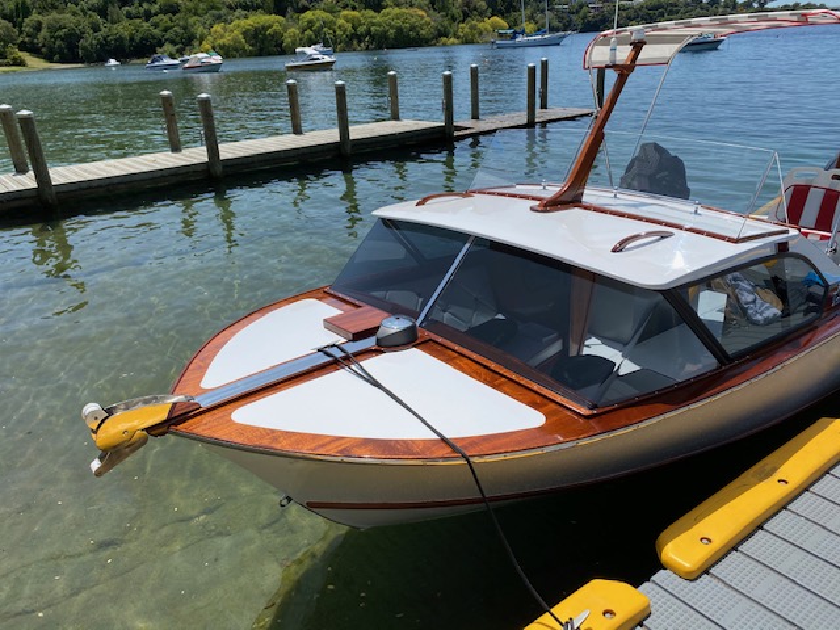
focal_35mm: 26
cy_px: 315
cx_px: 420
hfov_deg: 67.3
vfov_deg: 53.1
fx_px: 631
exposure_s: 1/4000
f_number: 1.8
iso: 32
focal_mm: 4.25
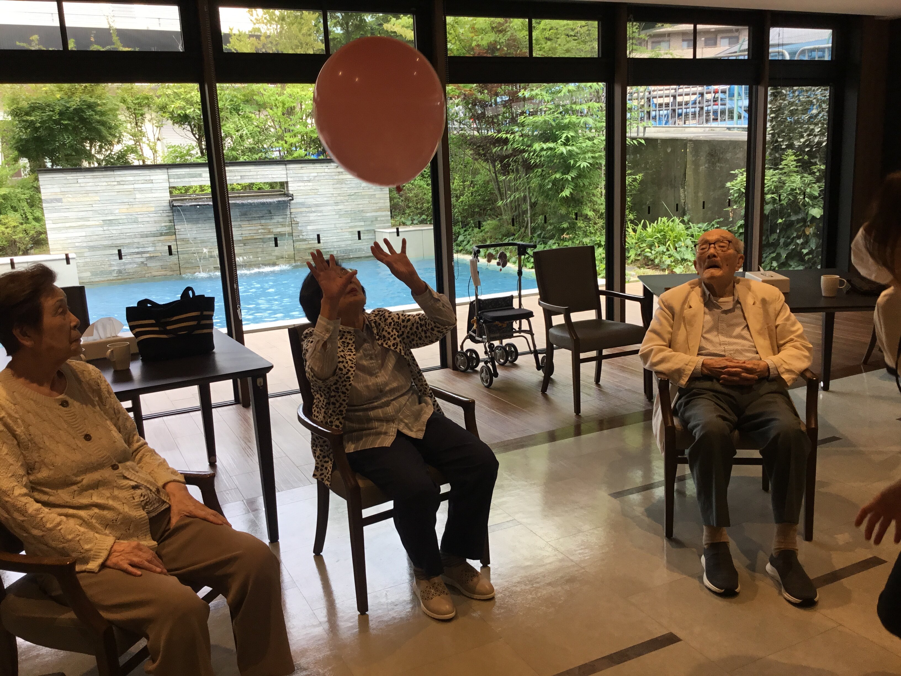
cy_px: 338
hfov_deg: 58.4
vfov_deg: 45.4
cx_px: 450
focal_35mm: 31
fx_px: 807
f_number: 2.4
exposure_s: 1/120
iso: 40
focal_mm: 3.3
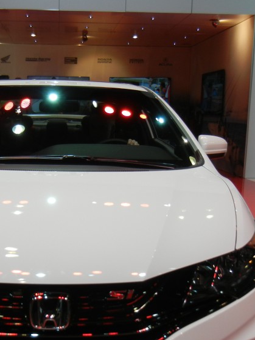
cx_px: 78
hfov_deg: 26.3
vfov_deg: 34.7
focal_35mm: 55
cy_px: 221
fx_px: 540
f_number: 3.5
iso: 160
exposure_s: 1/208
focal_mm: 5.4
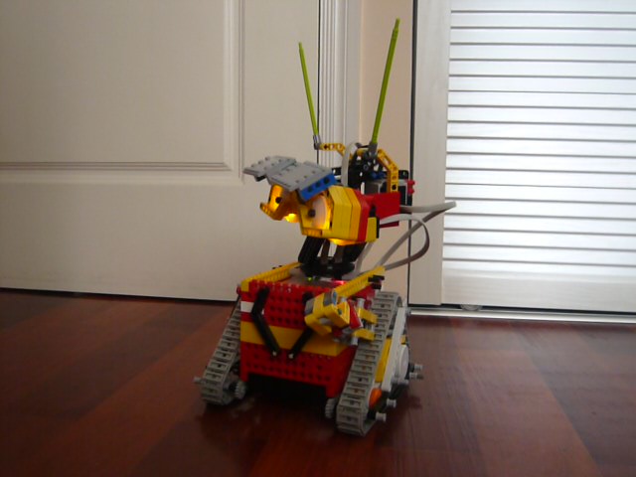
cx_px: 318
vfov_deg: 44.2
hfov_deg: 56.8
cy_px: 238
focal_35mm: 32
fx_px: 588
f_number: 3
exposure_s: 1/30
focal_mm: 5.2
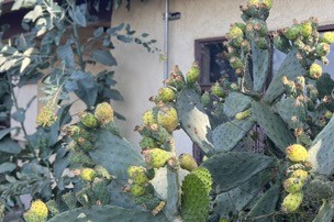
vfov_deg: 23.7
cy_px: 124
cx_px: 292
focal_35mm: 57
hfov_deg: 33.5
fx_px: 528
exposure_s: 1/419
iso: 50
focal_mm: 5.7
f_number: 1.5
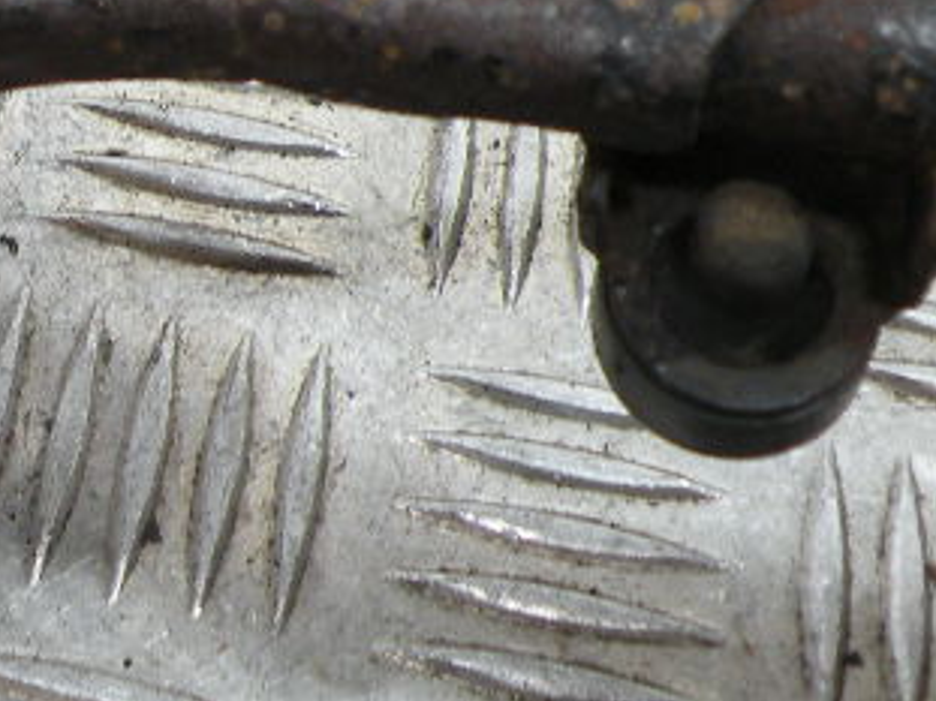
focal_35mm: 89
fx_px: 2406
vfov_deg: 15.5
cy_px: -283
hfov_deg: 20.5
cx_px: -217
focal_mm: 4.7
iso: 92
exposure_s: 1/60
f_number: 2.8
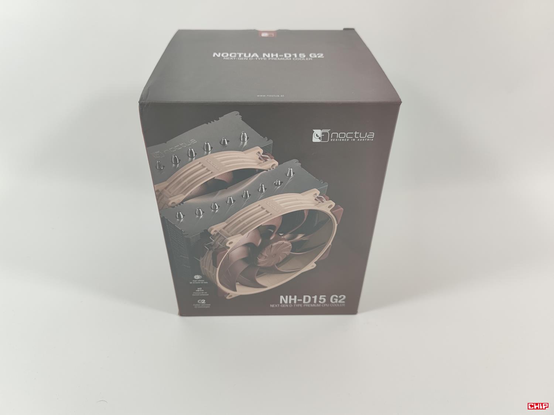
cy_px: 208
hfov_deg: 69.4
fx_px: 400
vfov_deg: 54.9
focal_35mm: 25
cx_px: 277
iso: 77
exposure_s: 1/100
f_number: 1.85
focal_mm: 6.78
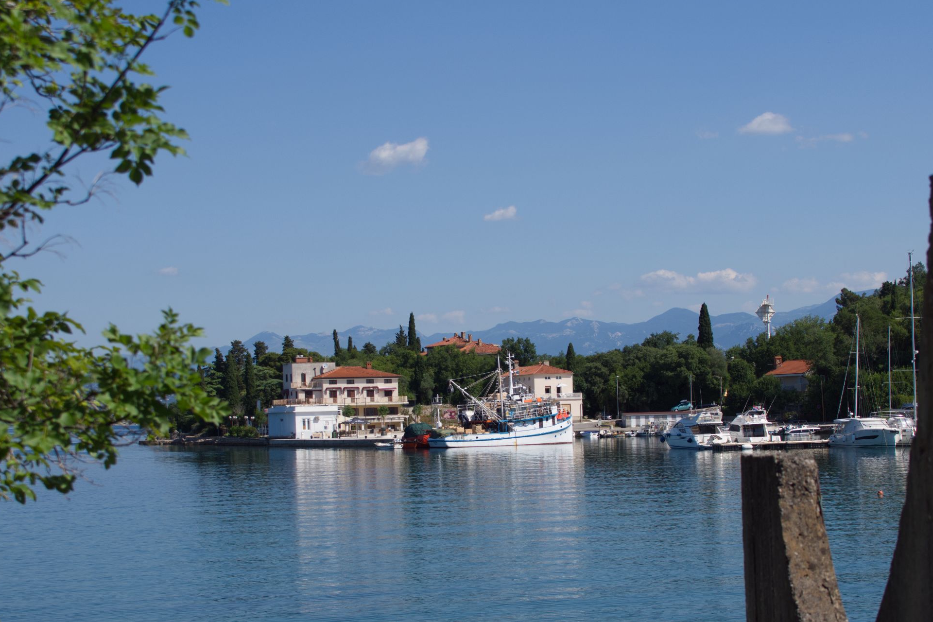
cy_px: 369
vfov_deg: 20.7
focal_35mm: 66
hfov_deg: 30.7
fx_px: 1701
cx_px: 485
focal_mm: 35
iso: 100
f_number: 6.3
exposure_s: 1/400
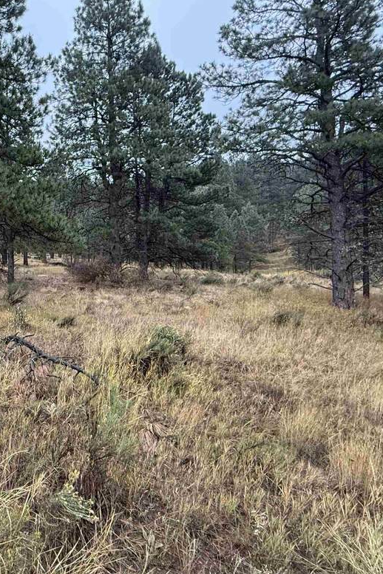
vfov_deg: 73.7
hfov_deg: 45.6
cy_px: 282
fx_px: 383
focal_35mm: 24
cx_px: 8
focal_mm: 2.22
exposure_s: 1/91
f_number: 2.2
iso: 400
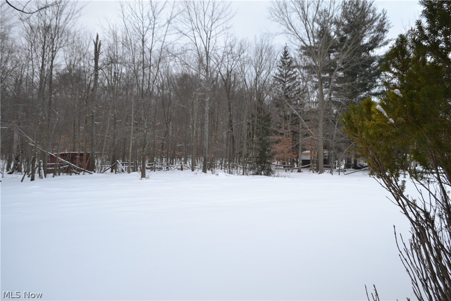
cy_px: 150
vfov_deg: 47.9
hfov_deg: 67.4
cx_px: 226
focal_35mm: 27
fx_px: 338
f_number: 5
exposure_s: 1/100
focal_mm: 18
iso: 400
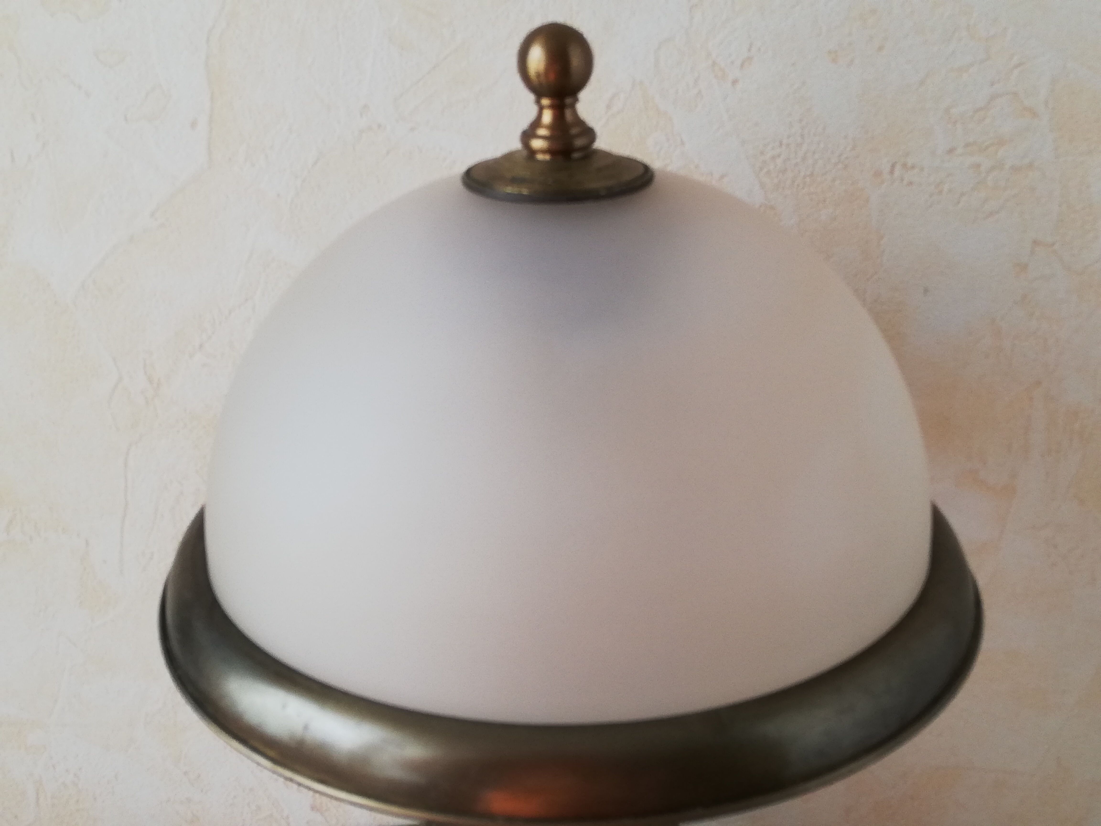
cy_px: 413
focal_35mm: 40
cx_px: 550
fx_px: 1272
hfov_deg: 46.8
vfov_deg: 36.0
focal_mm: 3.81
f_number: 2.2
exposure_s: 1/50
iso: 100
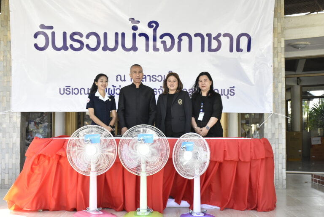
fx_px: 473
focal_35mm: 52
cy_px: 108
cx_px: 162
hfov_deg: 37.8
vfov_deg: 25.8
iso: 1600
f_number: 4.2
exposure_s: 1/640
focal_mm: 35
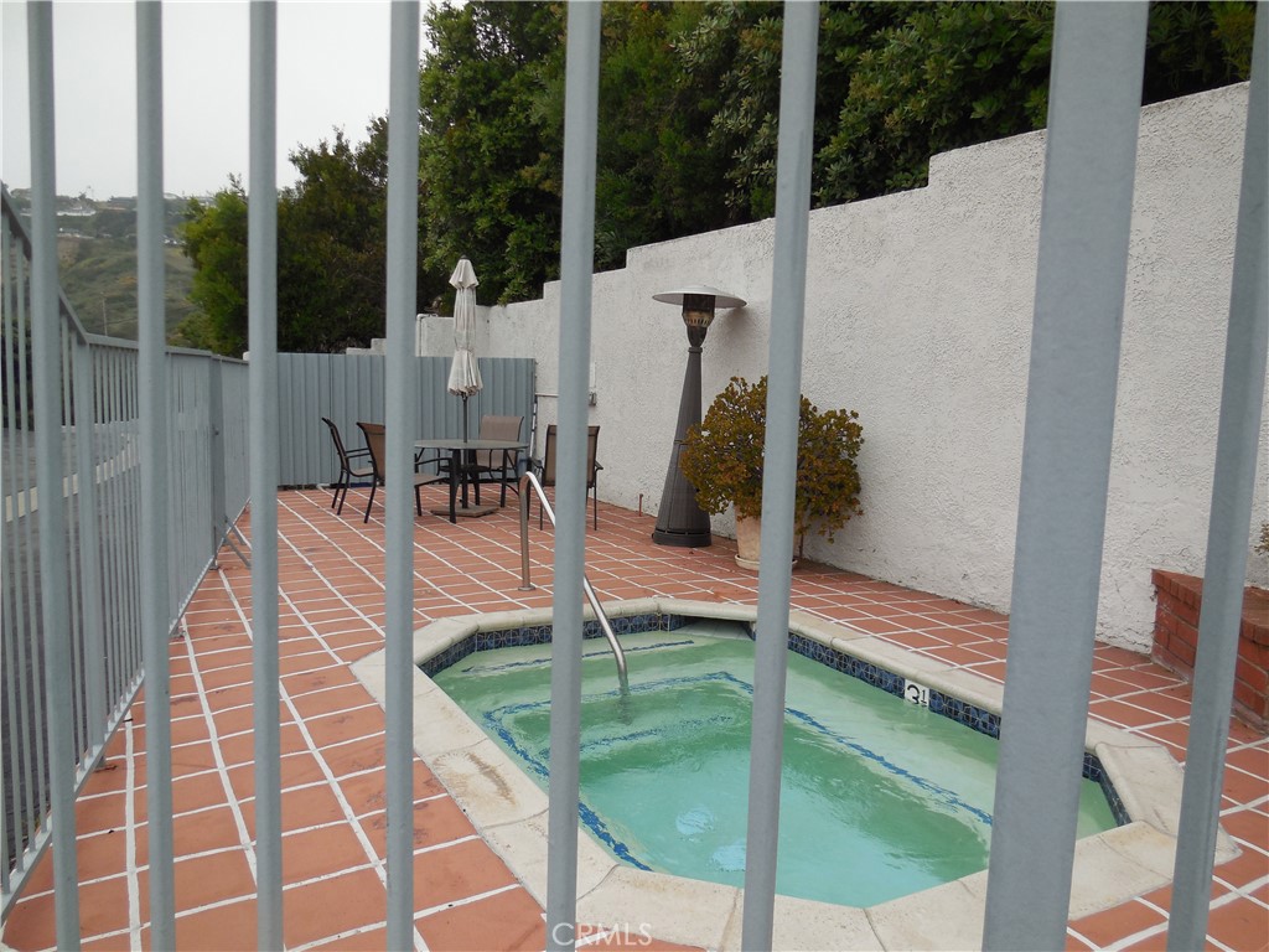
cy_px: 476
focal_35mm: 25
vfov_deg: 54.9
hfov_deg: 69.4
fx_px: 916
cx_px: 634
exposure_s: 1/500
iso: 125
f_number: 3.1
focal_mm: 4.5
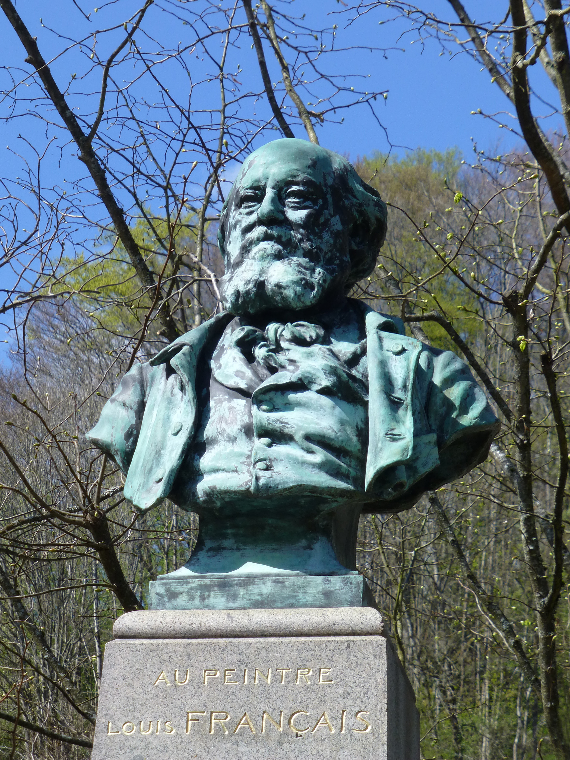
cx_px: 285
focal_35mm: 145
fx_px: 3183
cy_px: 380
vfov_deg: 13.6
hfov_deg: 10.2
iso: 100
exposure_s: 1/320
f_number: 5.4
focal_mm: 25.9
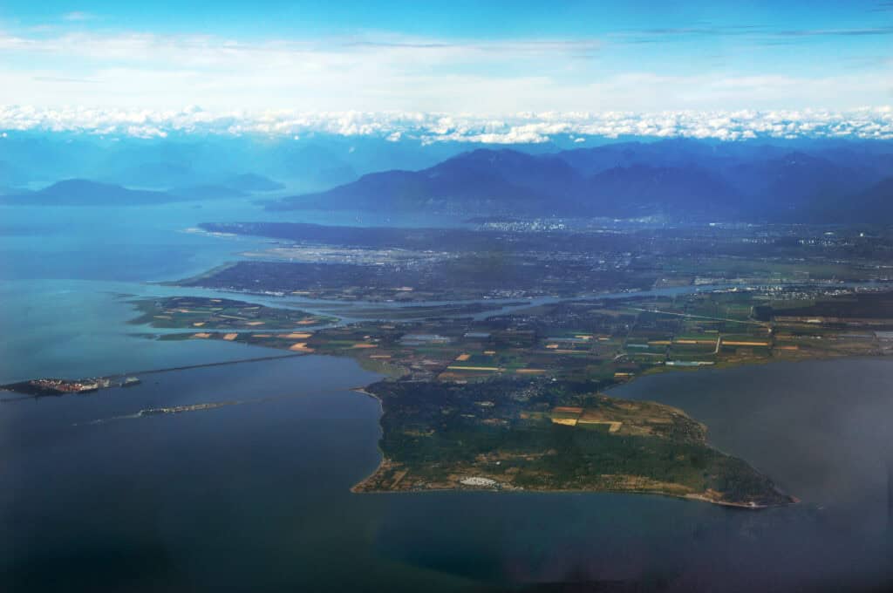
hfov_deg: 33.4
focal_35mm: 60
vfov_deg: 22.6
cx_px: 446
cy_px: 296
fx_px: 1486
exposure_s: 1/125
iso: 100
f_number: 13
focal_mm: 40
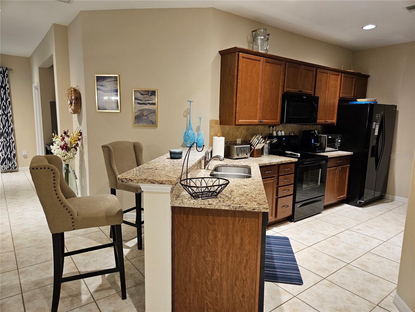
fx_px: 276
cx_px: 208
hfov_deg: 73.9
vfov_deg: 58.9
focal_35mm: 23
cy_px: 156
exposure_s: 1/120
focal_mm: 5.4
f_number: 1.8
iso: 320
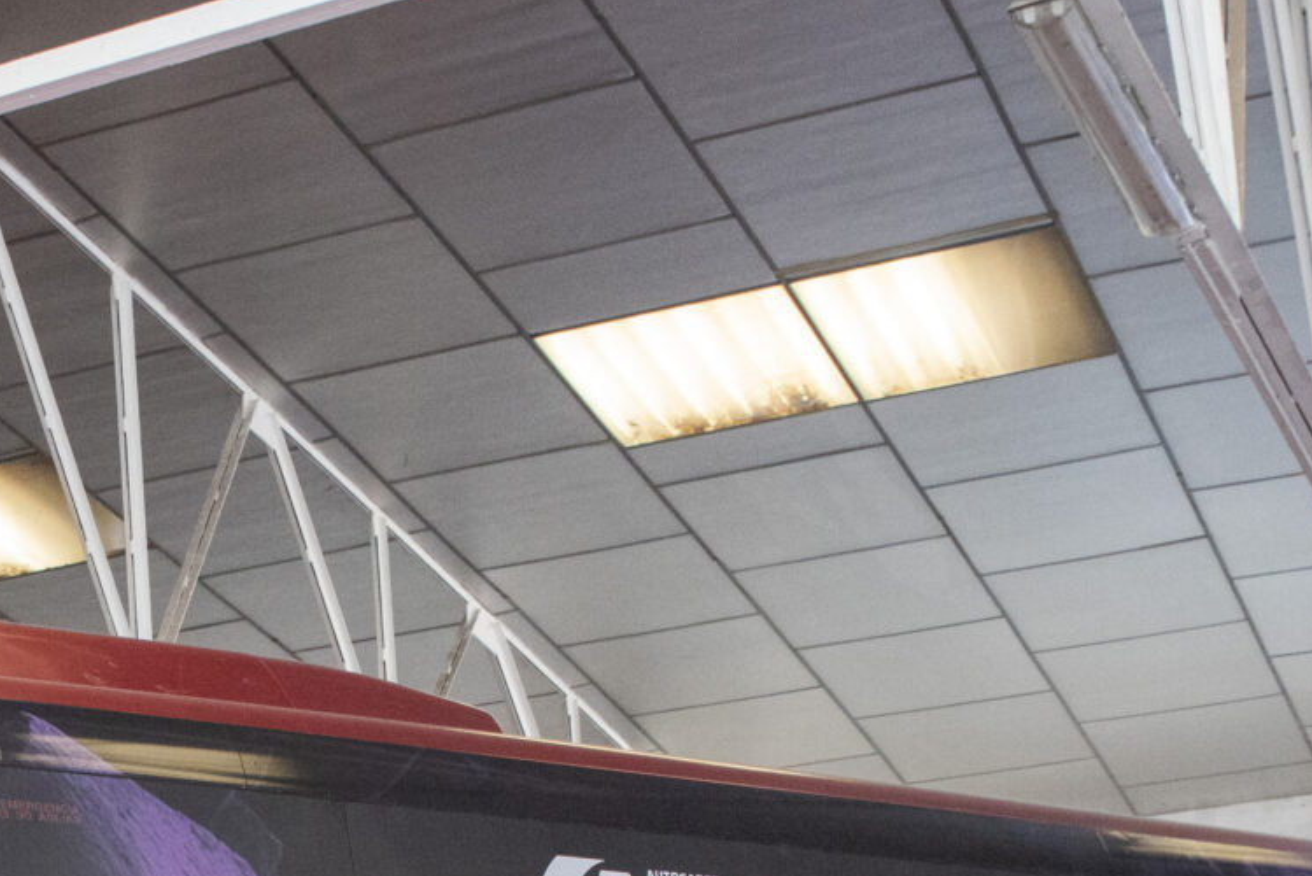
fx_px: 3864
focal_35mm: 106
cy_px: 1334
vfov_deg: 12.3
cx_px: -180
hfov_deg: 18.4
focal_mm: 31
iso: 2500
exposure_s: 1/125
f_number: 4
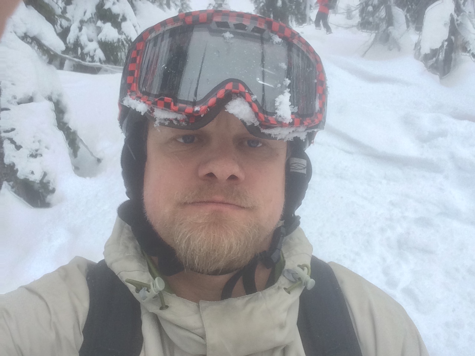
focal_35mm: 31
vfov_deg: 45.4
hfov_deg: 58.4
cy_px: 178
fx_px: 425
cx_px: 238
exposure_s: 1/144
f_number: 2.4
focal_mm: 2.15
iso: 50
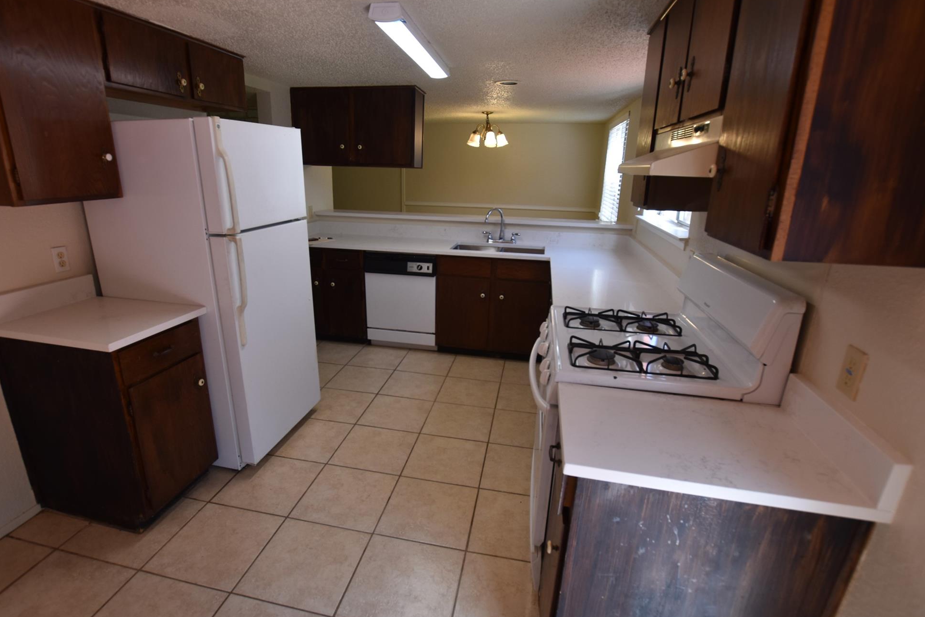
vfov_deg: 68.8
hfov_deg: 91.4
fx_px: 450
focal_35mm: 18
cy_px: 314
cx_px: 436
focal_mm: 11
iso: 400
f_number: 5
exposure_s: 1/100
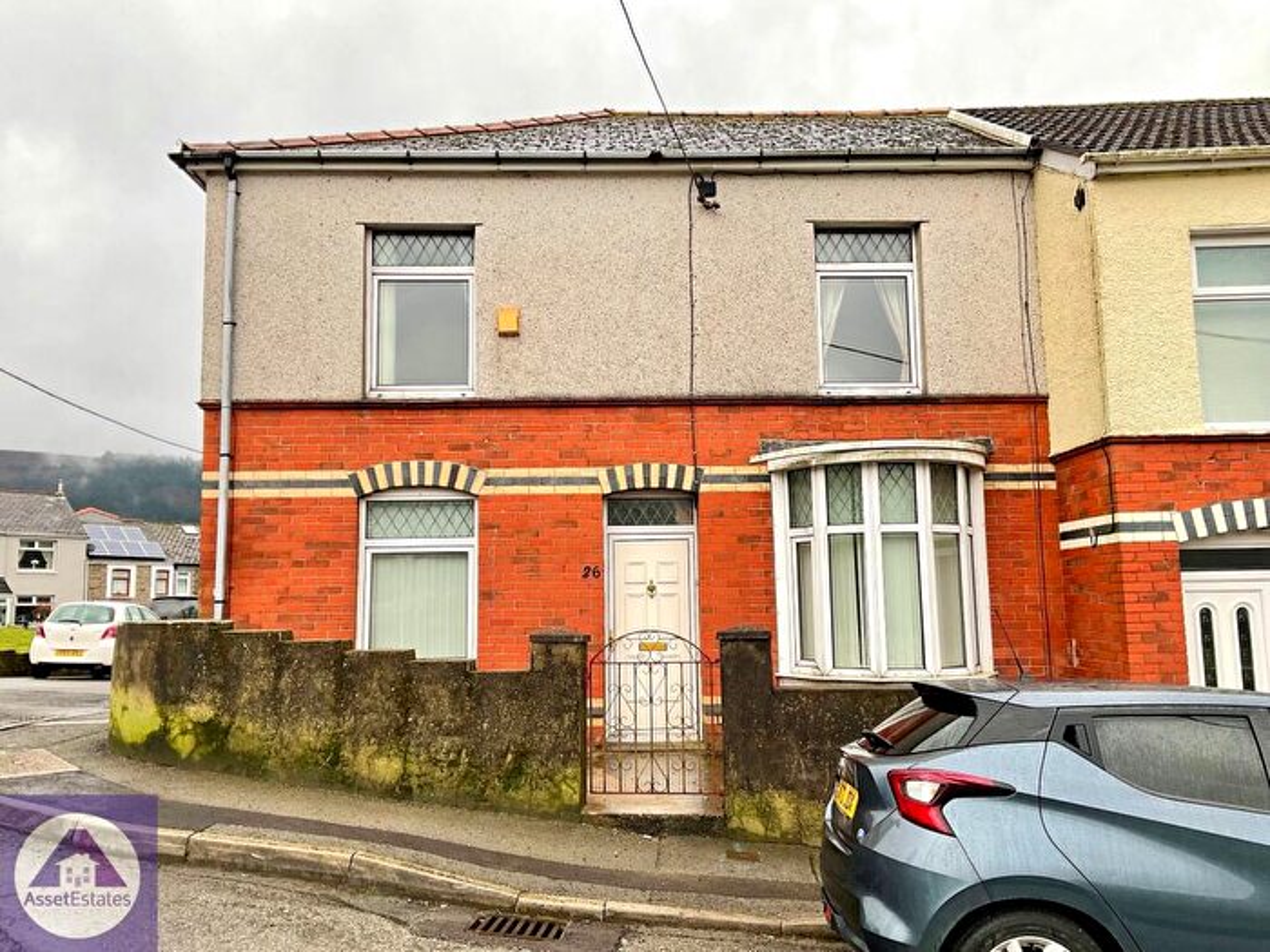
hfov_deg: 61.7
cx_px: 635
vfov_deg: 48.2
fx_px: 1064
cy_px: 476
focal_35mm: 29
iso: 20
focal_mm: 3
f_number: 1.8
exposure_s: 1/122
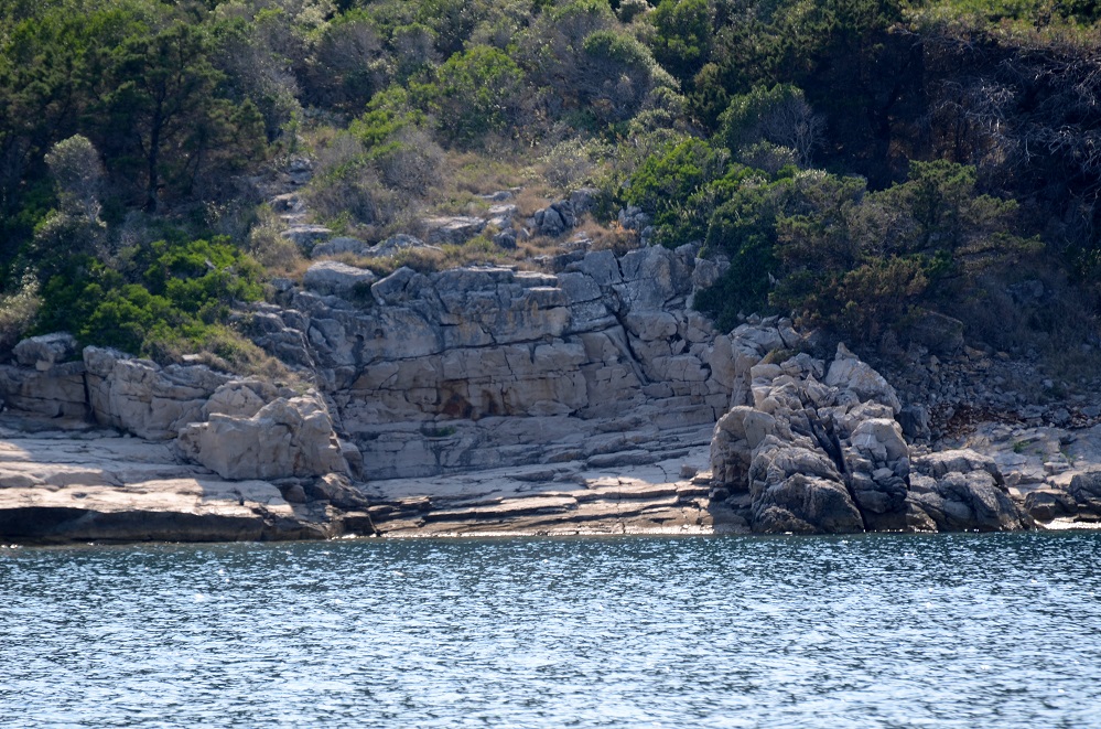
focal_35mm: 375
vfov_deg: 3.6
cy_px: 364
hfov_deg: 5.5
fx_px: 11441
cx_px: 550
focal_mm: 250
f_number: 5.6
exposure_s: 1/250
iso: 100
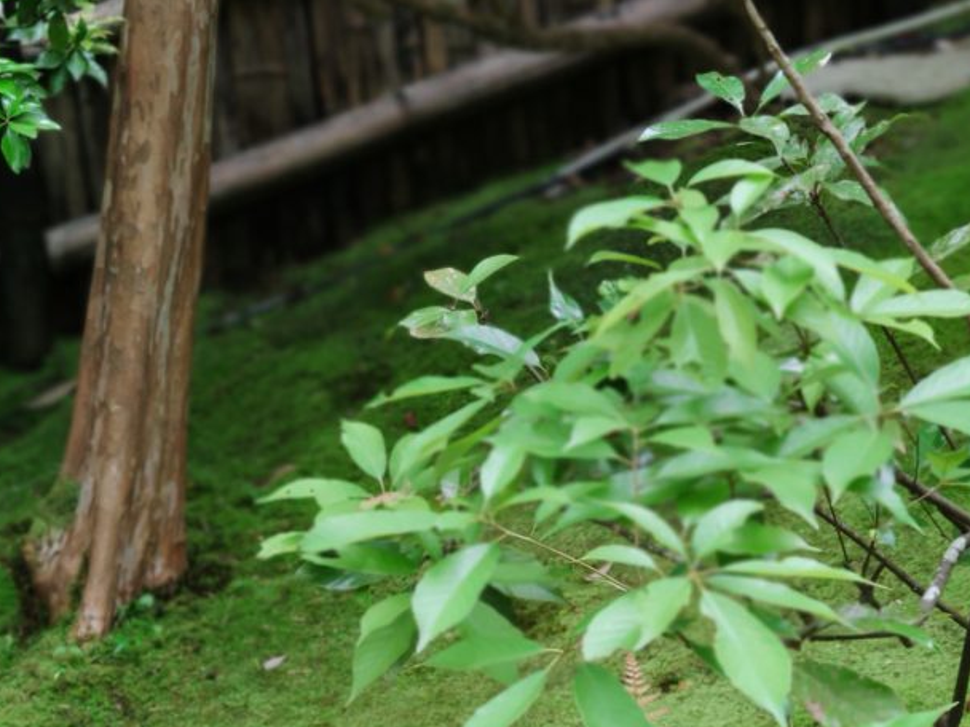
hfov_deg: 28.1
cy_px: 523
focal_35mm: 69
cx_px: 397
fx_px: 1933
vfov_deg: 21.2
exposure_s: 1/100
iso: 593
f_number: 2
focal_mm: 8.16
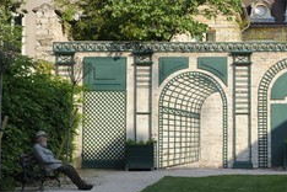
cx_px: 241
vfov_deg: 10.9
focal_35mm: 126
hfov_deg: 16.1
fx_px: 1004
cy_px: 54
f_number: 14
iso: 200
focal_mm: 70
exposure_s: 1/100
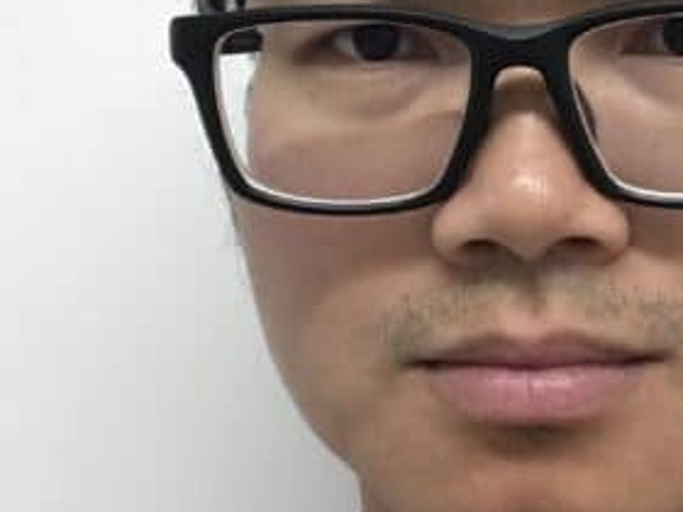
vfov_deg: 18.0
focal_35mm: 80
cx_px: 603
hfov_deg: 23.8
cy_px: 7
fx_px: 1578
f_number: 2.2
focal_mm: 2.87
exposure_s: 1/33
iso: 80
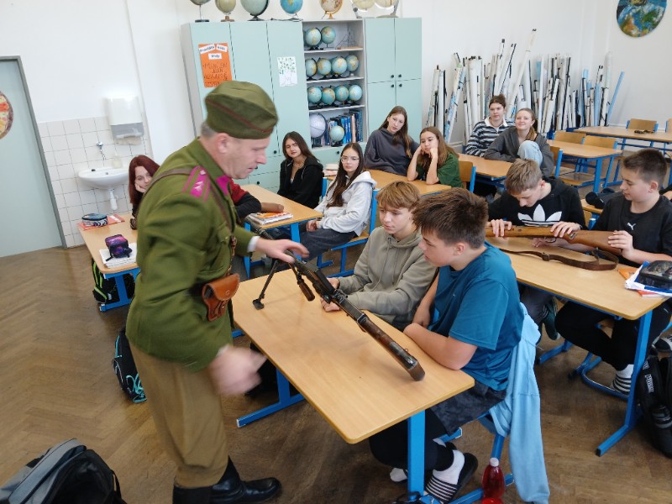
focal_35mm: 26
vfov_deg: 53.1
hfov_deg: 67.3
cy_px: 252
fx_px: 505
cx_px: 336
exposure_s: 1/50
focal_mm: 3.98
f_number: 1.8
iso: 50
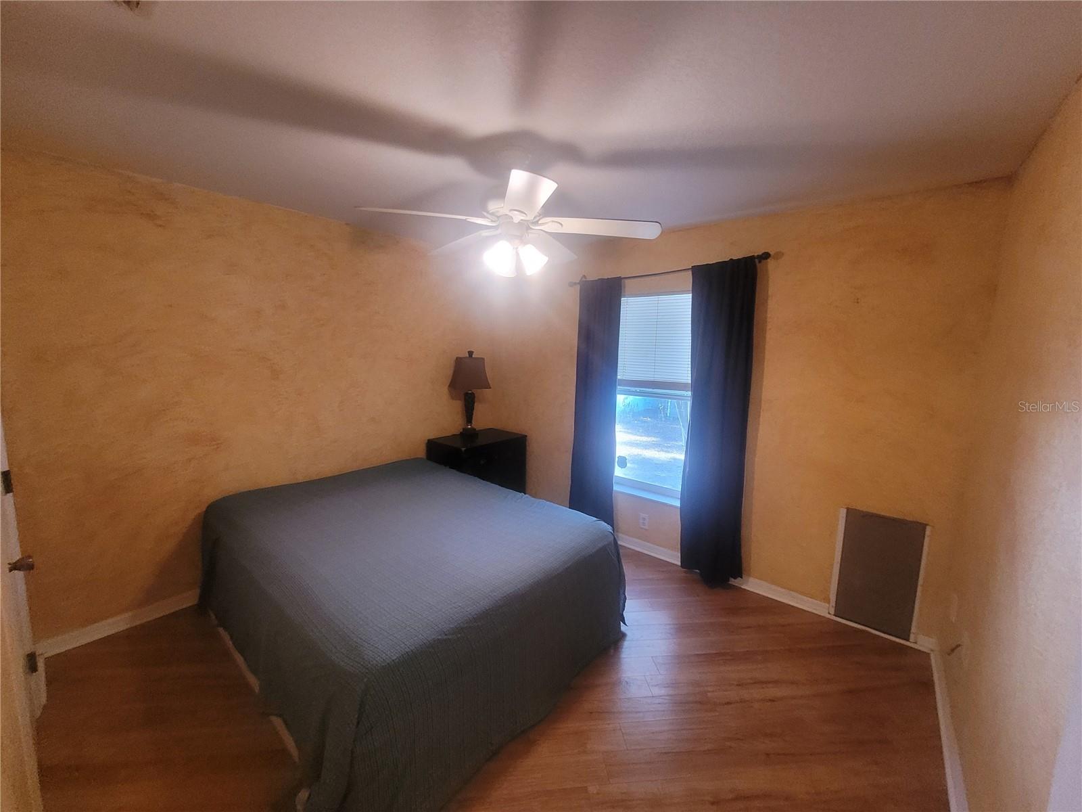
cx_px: 541
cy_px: 406
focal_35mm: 13
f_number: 2.2
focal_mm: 1.74
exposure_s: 1/60
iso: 320
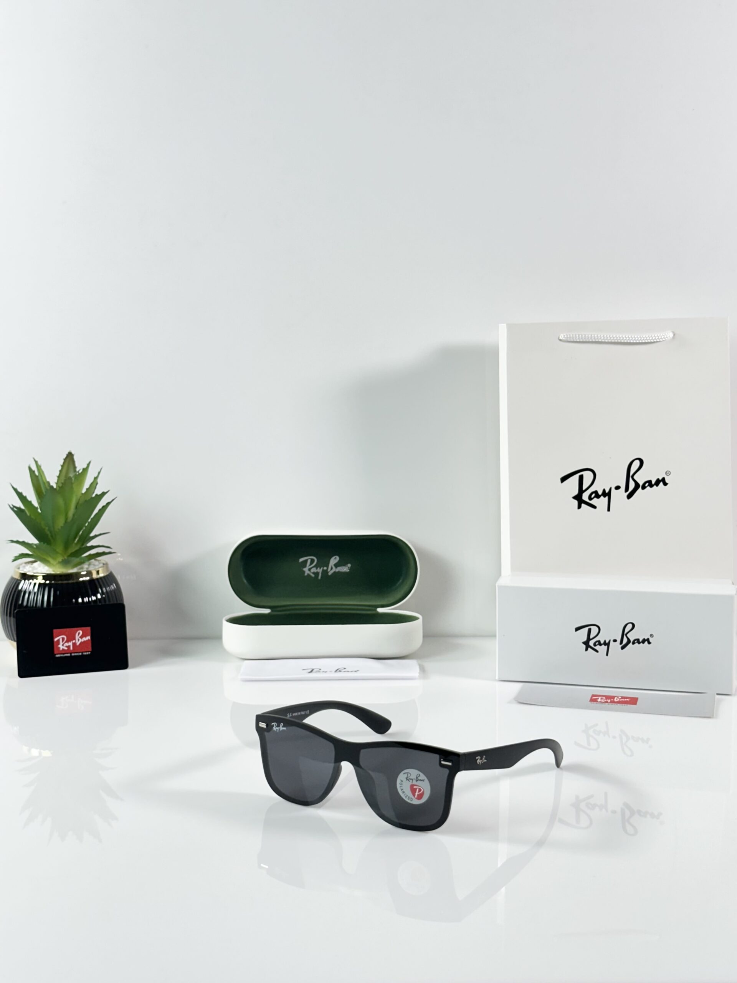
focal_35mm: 48
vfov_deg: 39.7
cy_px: 492
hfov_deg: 30.3
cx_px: 368
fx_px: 1363
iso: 80
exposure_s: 1/100
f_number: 1.78
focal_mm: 6.86
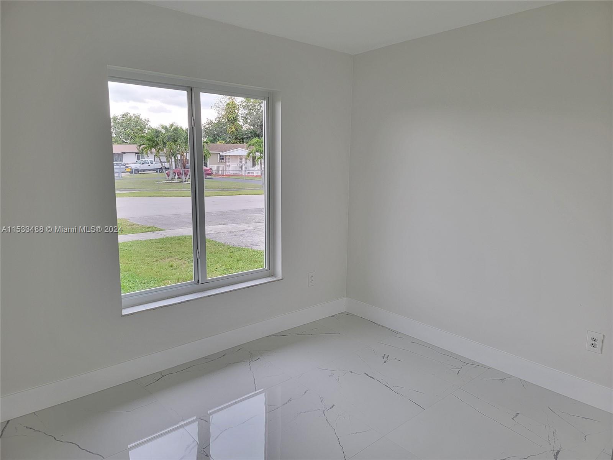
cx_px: 306
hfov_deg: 71.6
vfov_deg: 56.8
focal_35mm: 24
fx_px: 425
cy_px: 230
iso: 100
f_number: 1.8
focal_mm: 6.7
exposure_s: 1/120
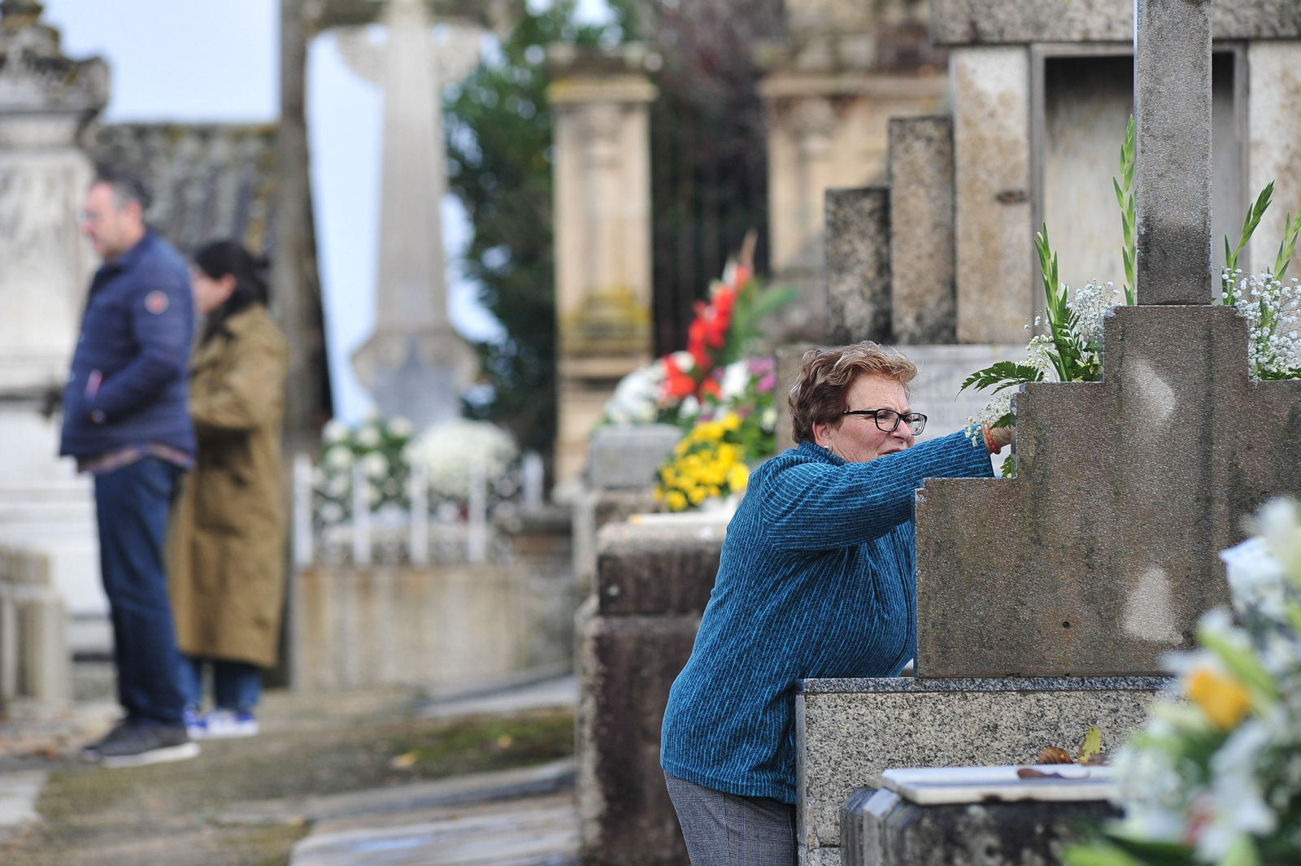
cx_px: 650
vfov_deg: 4.6
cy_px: 433
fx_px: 10836
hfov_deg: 6.9
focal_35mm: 300
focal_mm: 300
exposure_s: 1/400
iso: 500
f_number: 6.3
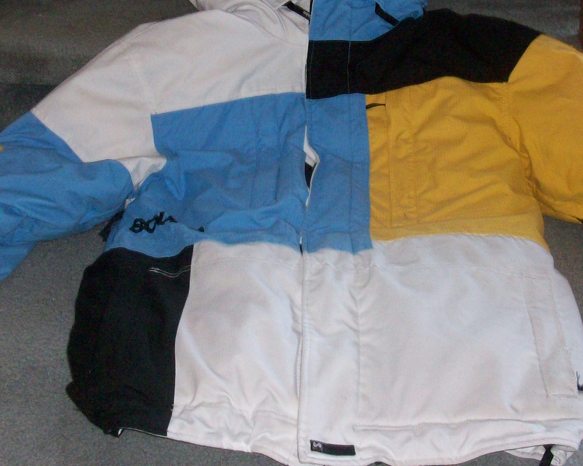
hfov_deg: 28.7
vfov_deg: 22.9
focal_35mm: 66
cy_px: 118
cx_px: 315
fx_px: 1139
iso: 160
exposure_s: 1/60
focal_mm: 5.7
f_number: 2.8
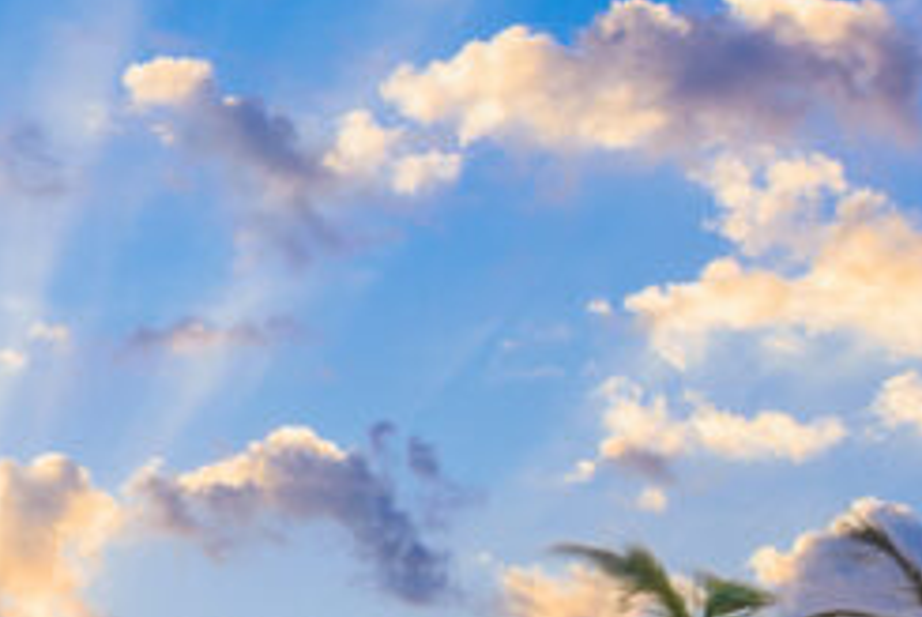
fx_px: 3744
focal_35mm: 146
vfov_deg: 9.1
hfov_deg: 13.5
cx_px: -278
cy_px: 999
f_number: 11
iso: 64
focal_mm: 35
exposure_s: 20
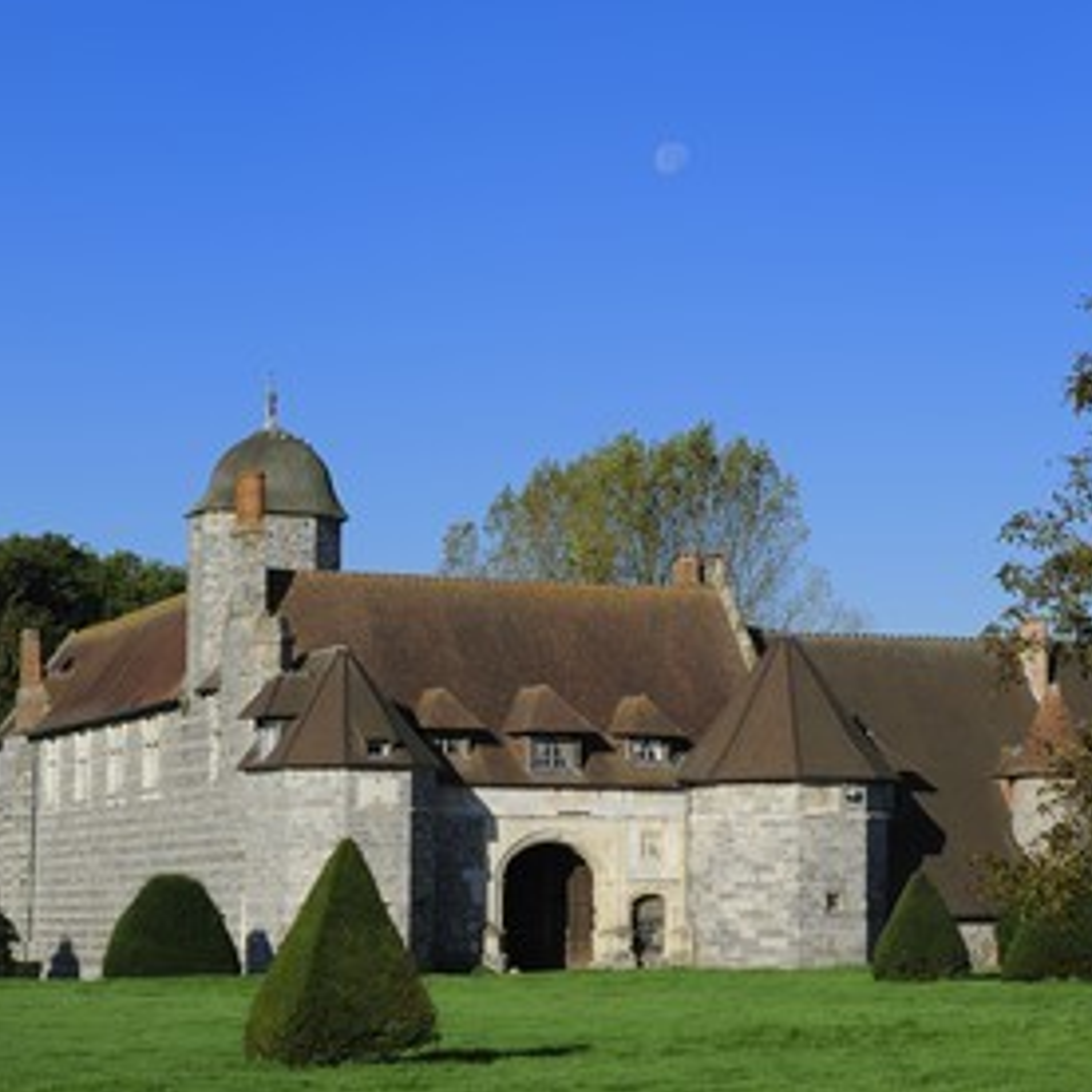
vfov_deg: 15.8
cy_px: 550
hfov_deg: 15.8
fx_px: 3926
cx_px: 629
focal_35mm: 110
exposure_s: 1/250
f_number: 13
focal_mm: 85
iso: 200
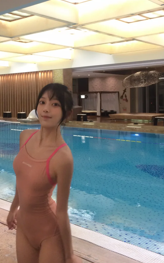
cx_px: 55
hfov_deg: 29.7
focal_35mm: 43
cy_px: 100
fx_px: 308
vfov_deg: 45.8
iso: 125
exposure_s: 1/33
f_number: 2.2
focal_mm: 4.15
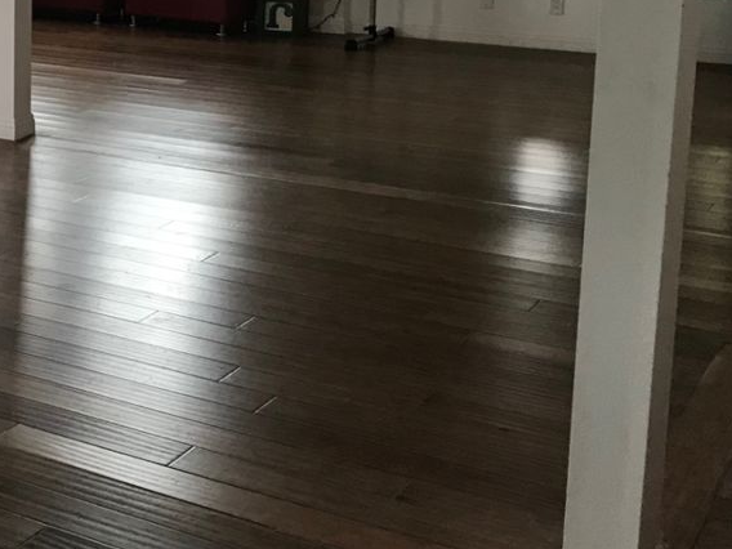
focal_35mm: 69
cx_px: -73
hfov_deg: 26.0
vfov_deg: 20.9
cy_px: 72
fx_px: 1459
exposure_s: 1/20
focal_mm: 3.99
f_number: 1.8
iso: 40
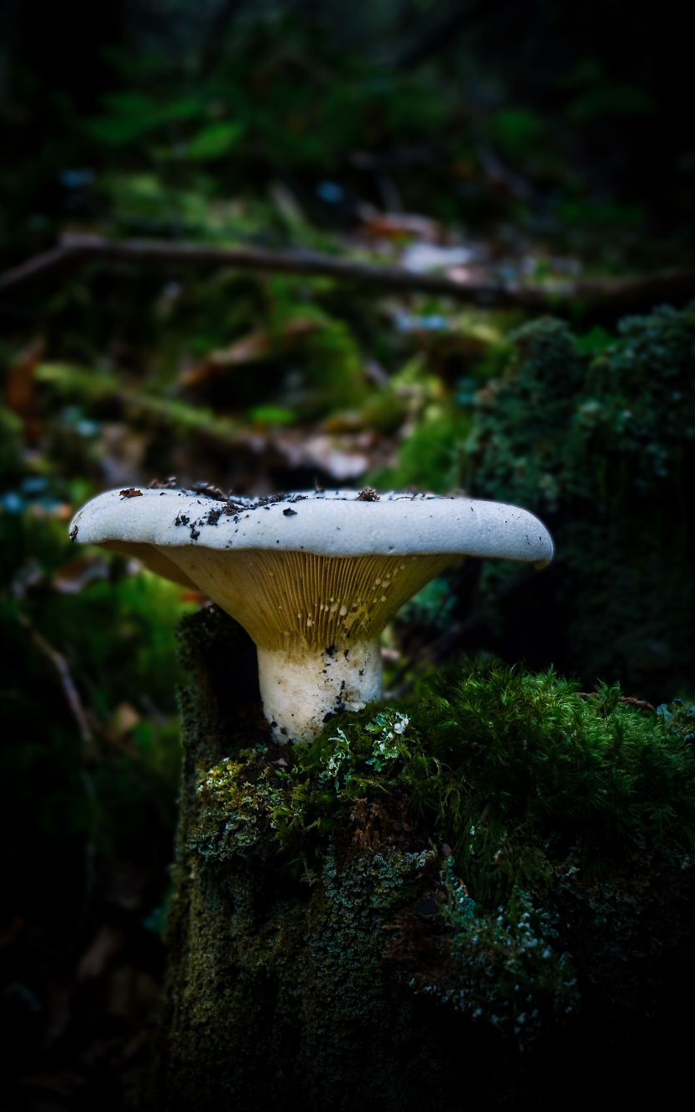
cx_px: 334
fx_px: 1622
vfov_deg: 37.9
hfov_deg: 24.2
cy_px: 556
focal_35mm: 54
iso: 1250
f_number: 5
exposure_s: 1/80
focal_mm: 35
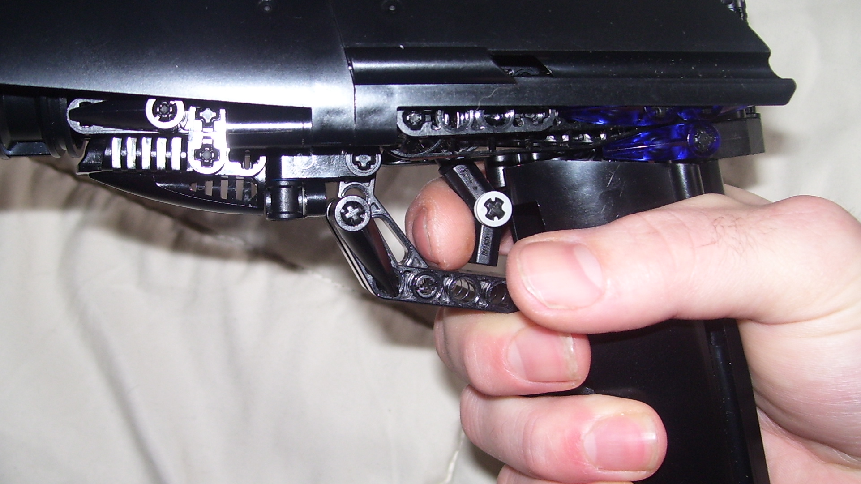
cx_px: 351
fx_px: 1073
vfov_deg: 25.4
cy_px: 270
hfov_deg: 43.5
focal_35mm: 47
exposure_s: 1/60
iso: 80
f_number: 2.7
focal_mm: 6
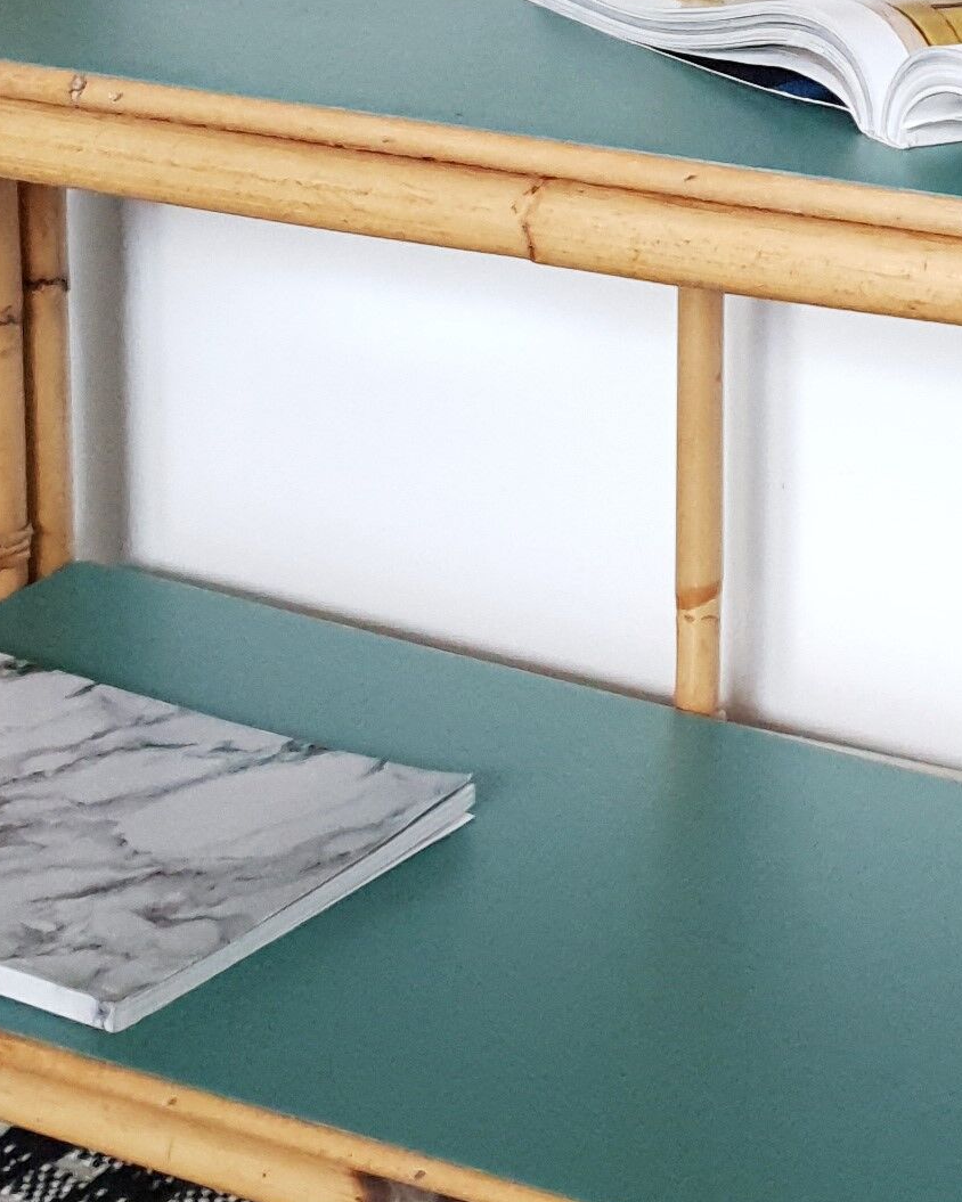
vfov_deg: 19.3
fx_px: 3452
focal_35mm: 97
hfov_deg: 15.6
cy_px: 26
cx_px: 910
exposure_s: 1/50
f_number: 1.5
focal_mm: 4.3
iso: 320
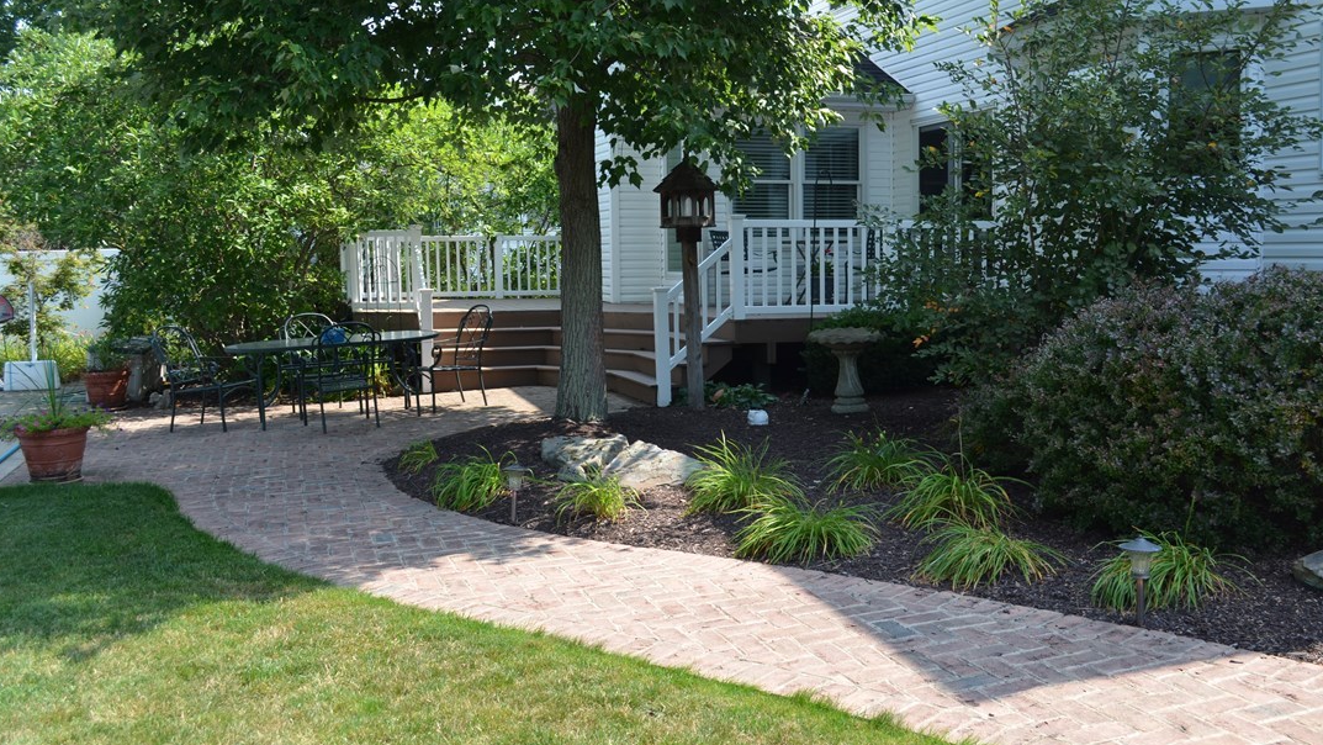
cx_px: 654
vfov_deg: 33.7
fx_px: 1228
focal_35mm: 35
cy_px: 339
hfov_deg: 56.6
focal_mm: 22
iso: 200
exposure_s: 1/160
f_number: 6.3
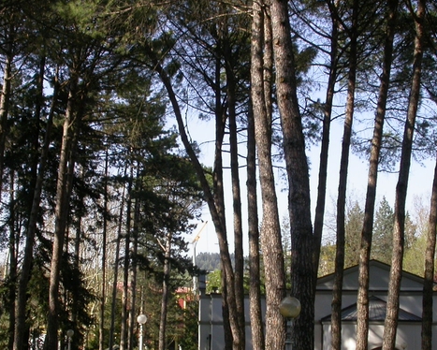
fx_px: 789
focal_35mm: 61
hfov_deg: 30.9
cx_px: 228
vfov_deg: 24.9
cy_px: 227
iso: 100
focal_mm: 7.85
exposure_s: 1/262
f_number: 6
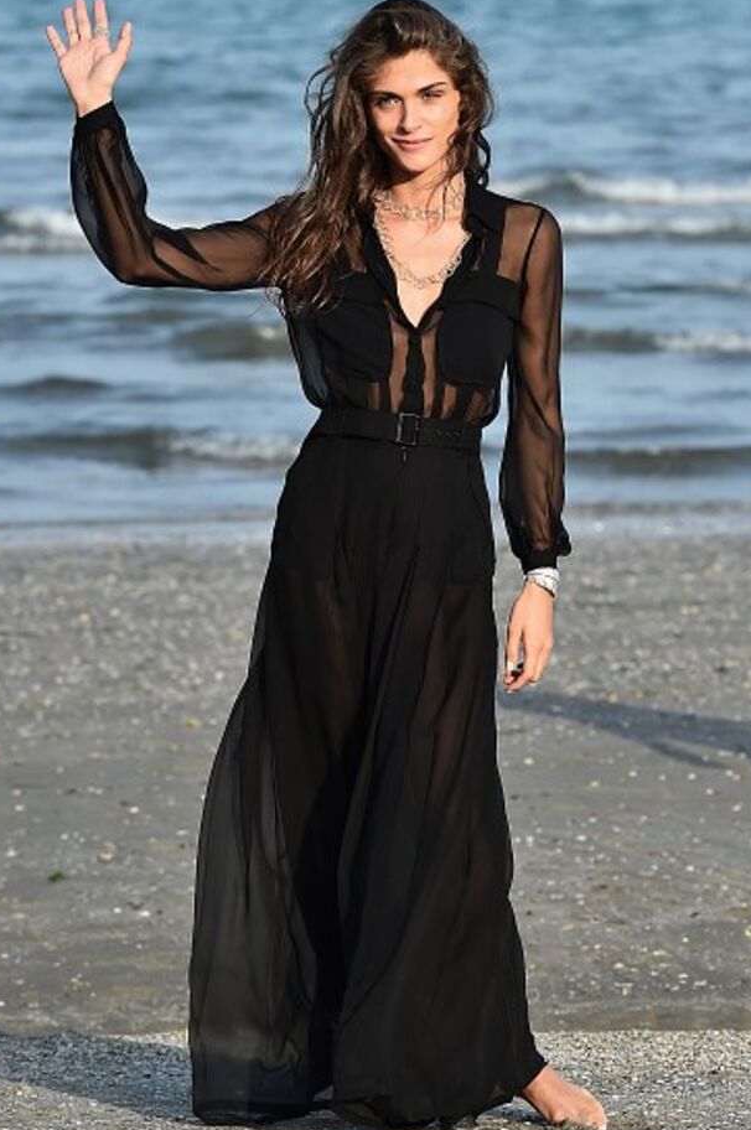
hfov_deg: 7.4
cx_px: 357
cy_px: 567
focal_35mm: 185
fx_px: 5802
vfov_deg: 11.1
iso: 250
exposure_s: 1/800
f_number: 7.1
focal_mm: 170
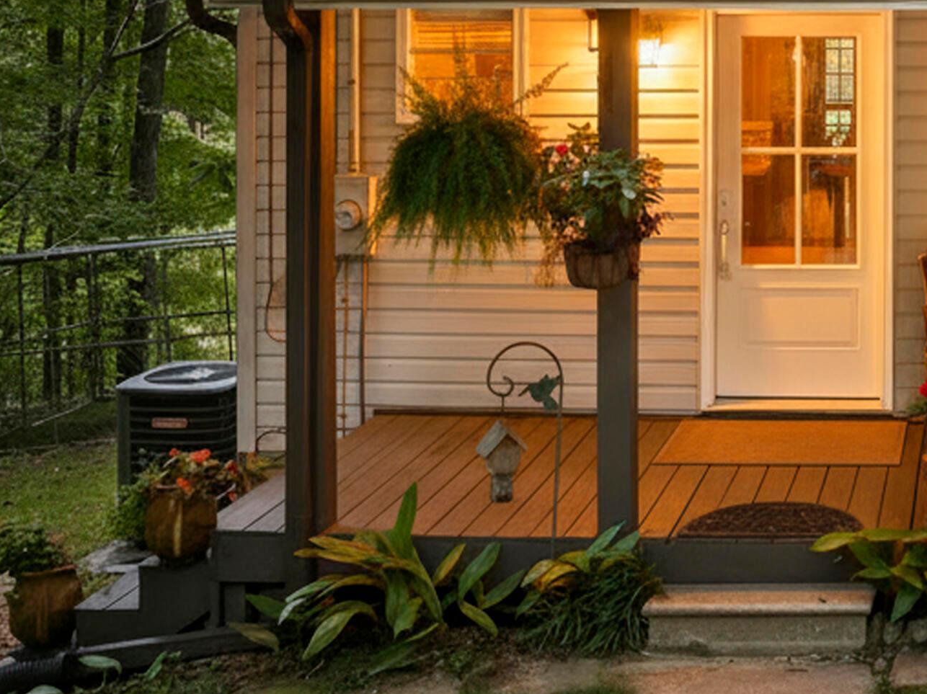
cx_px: 918
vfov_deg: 24.1
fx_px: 1499
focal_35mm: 56
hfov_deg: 31.8
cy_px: -97
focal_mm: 12.29
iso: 420
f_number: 2.8
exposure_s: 1/200
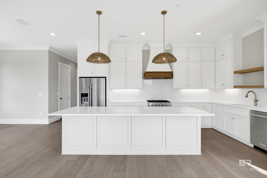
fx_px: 130
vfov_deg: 68.9
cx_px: 134
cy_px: 89
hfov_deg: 91.6
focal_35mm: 18
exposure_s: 1/60
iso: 500
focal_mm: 17.5
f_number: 11
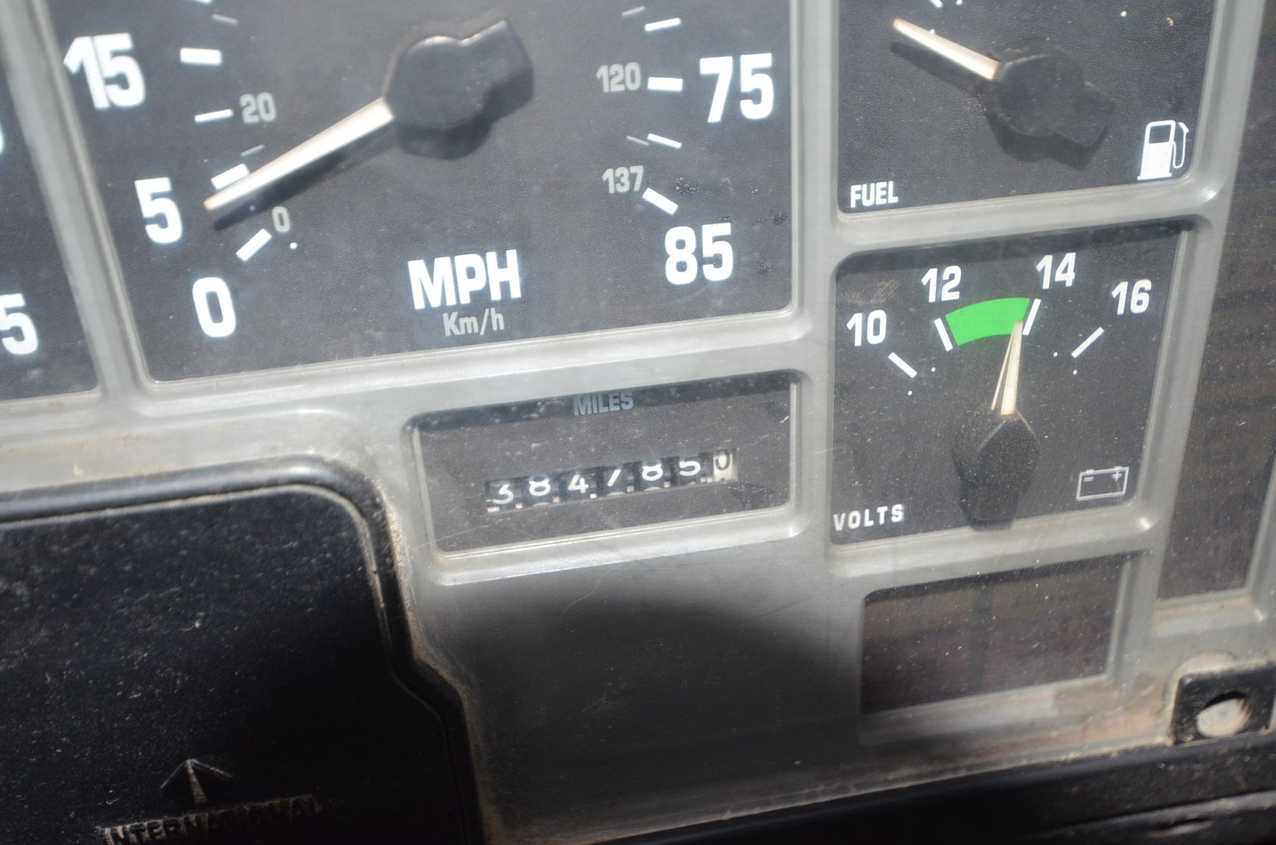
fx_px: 1273
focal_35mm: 36
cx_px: 638
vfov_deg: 36.7
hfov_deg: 53.2
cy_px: 422
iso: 800
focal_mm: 24
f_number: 4.5
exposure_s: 1/125
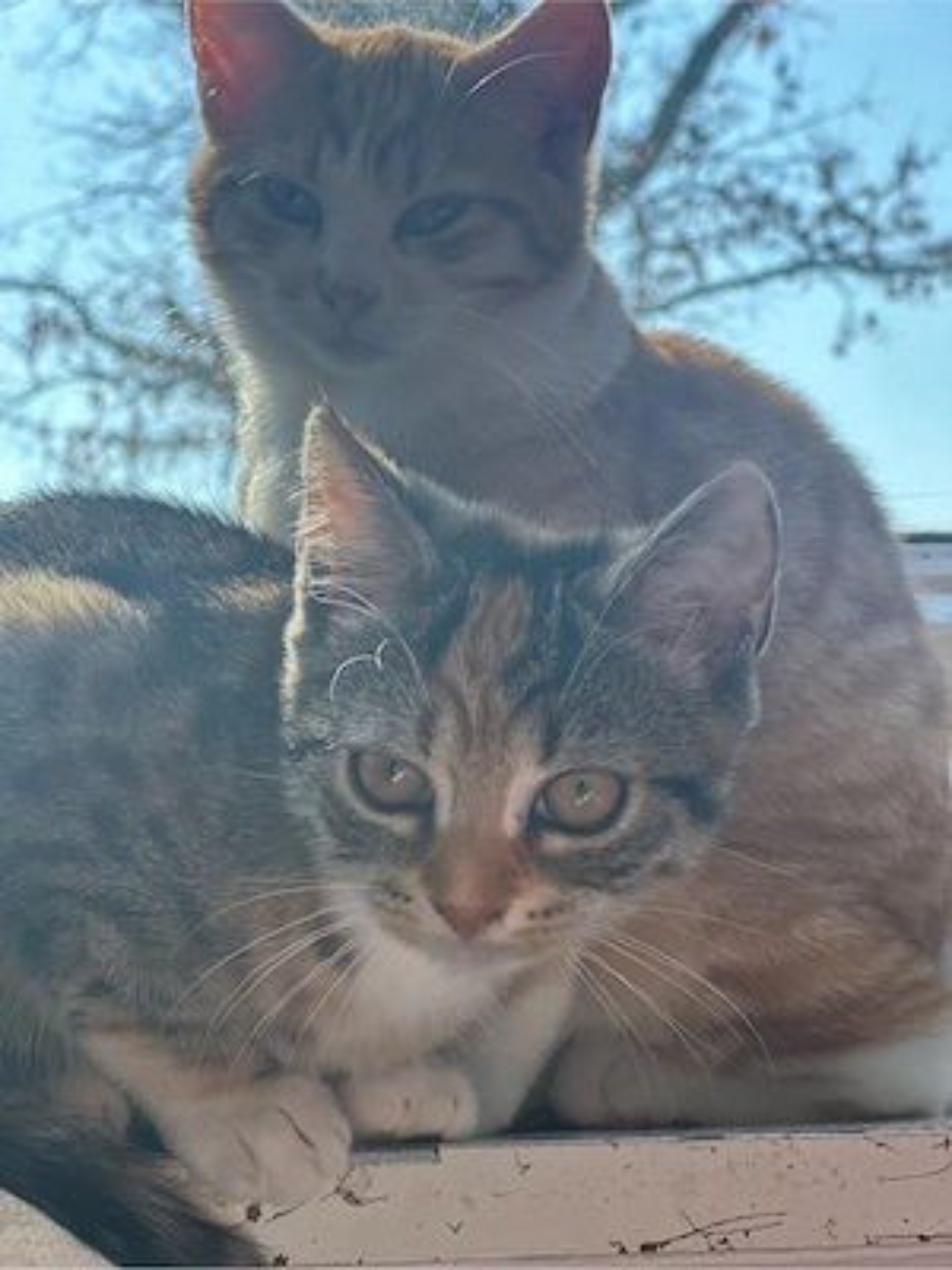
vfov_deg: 25.3
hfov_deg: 19.1
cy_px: 635
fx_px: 2824
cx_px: 476
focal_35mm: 77
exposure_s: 1/203
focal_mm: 9
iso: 32
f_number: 2.8
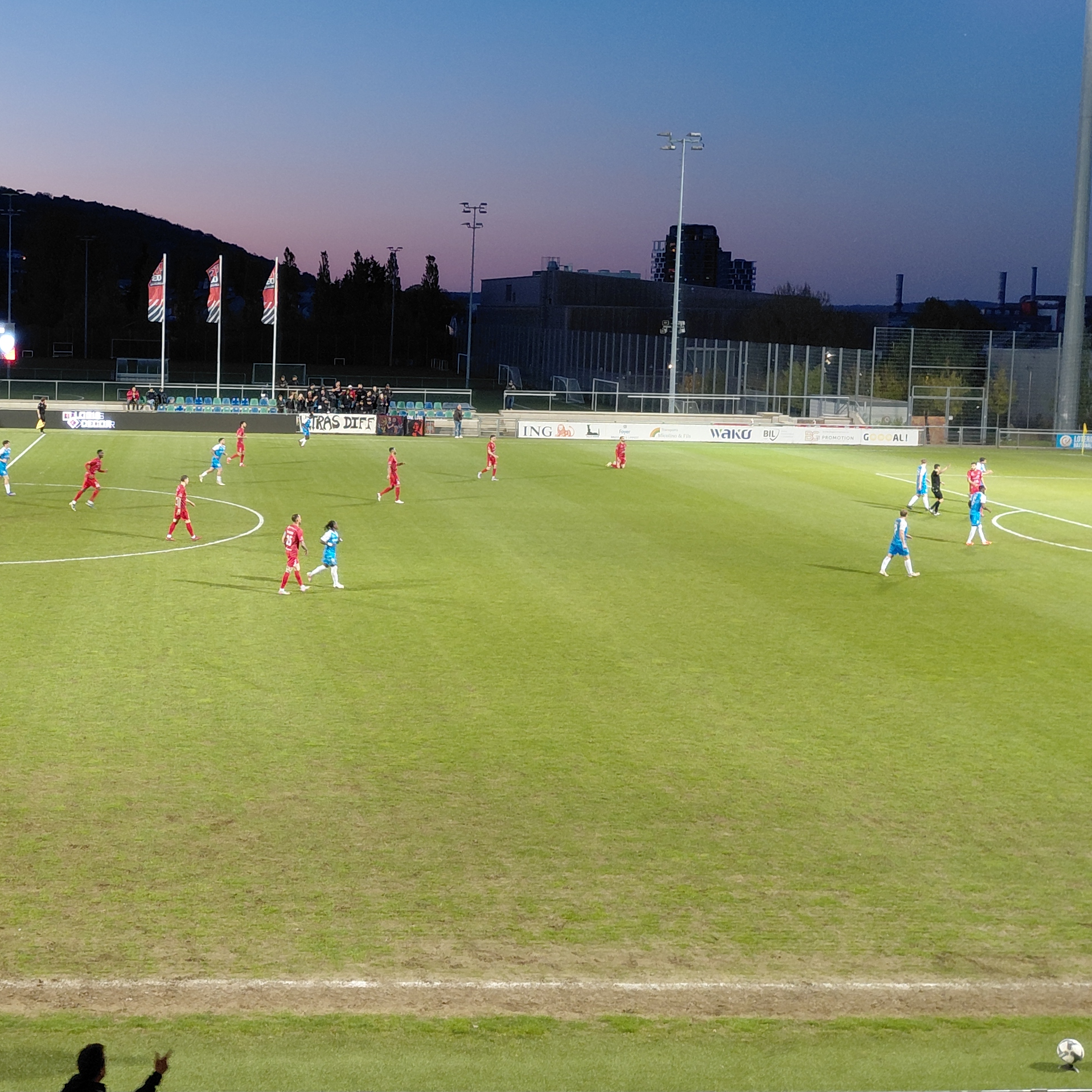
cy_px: 441
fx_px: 1677
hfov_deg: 35.3
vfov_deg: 35.9
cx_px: 271
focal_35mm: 47
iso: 160
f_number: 1.8
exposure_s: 1/50.1
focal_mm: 4.69
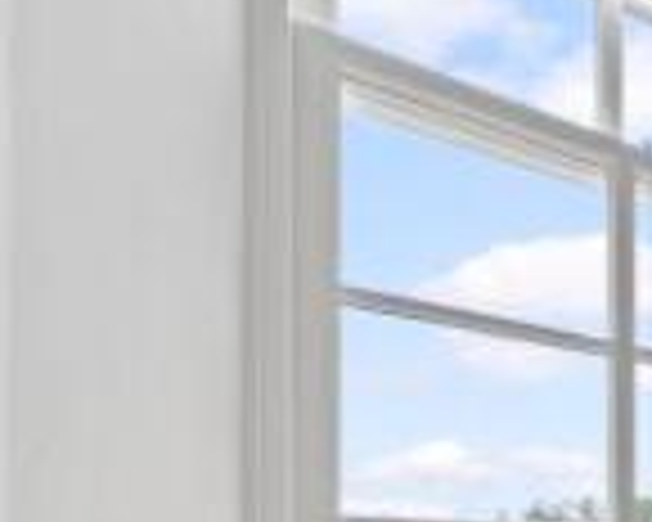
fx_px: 714
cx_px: 949
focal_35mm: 37
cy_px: 605
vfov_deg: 33.6
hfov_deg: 30.5
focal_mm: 12
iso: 800
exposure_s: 1/8
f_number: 18
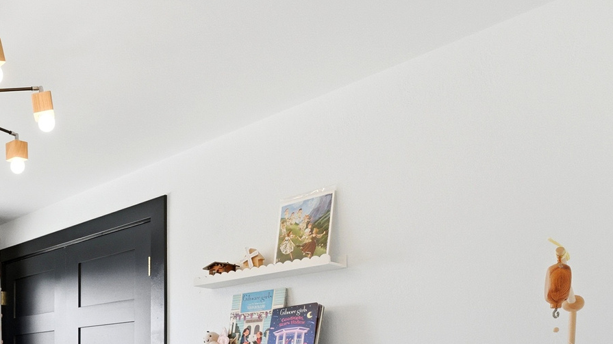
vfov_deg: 29.2
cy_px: 385
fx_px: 589
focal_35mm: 36
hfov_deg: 47.2
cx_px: 21
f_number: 5.6
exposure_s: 1/4000
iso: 1600
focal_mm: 15.1
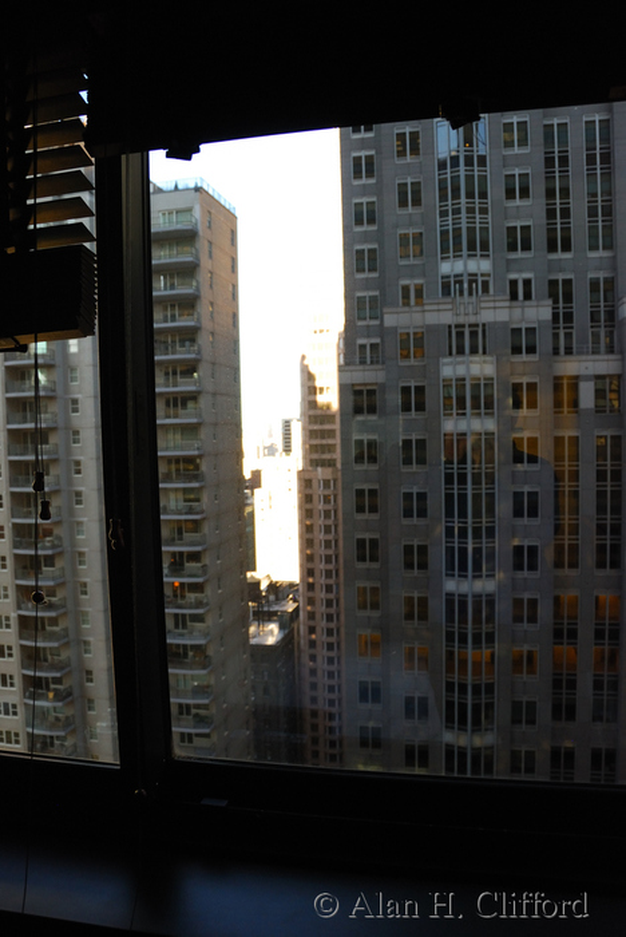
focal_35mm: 27
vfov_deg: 67.3
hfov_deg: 48.0
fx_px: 703
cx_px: 313
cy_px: 468
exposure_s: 1/100
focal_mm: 18
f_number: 3.5
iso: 500
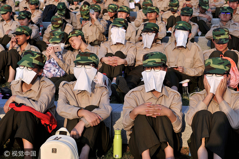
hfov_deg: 32.4
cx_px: 120
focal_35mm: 62
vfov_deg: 21.9
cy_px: 80
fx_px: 412
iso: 200
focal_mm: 62
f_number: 7.1
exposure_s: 1/640
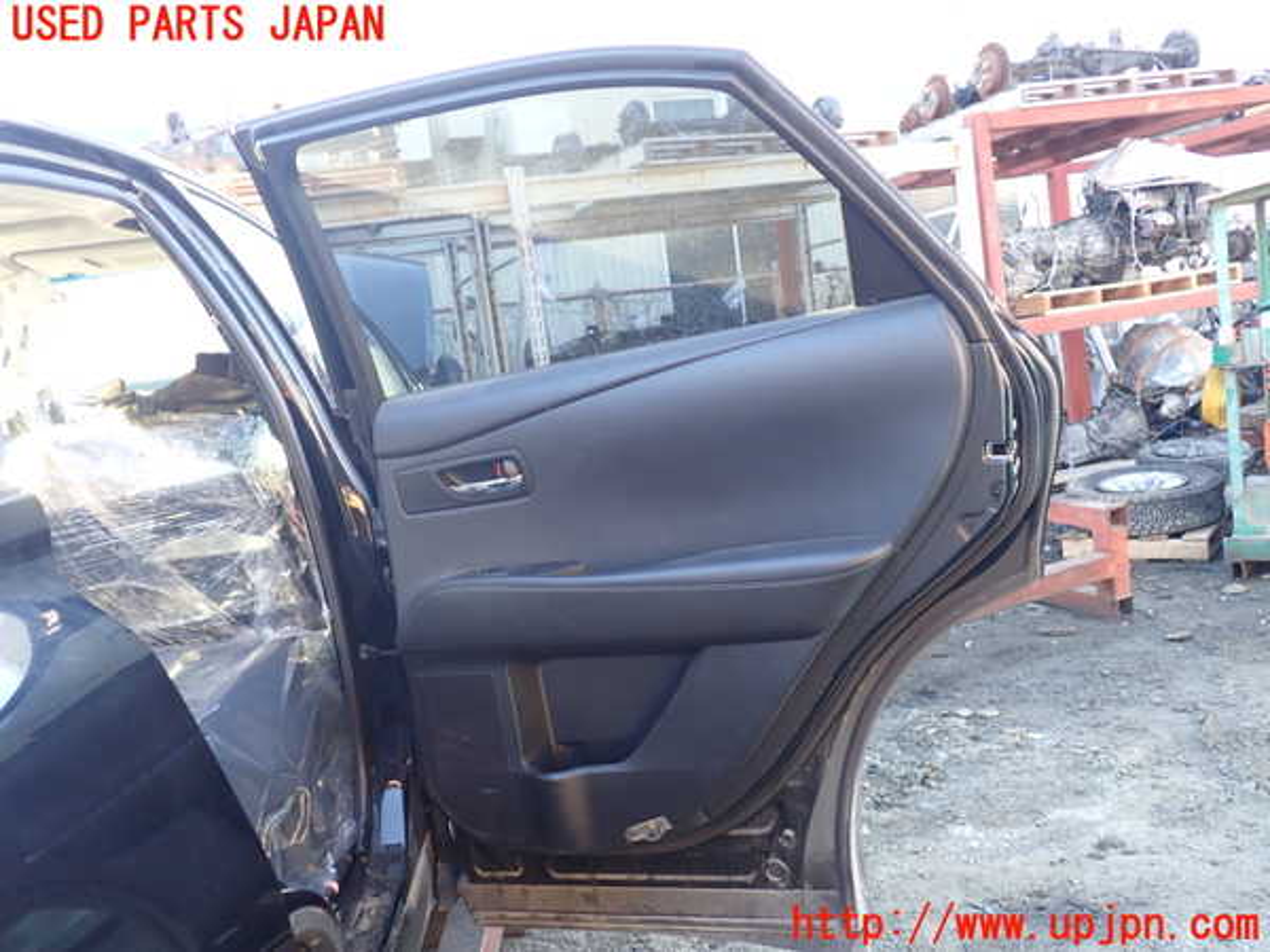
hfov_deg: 60.0
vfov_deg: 46.8
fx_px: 1101
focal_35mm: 30
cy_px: 476
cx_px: 635
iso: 200
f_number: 2.3
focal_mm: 5.4
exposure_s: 1/60
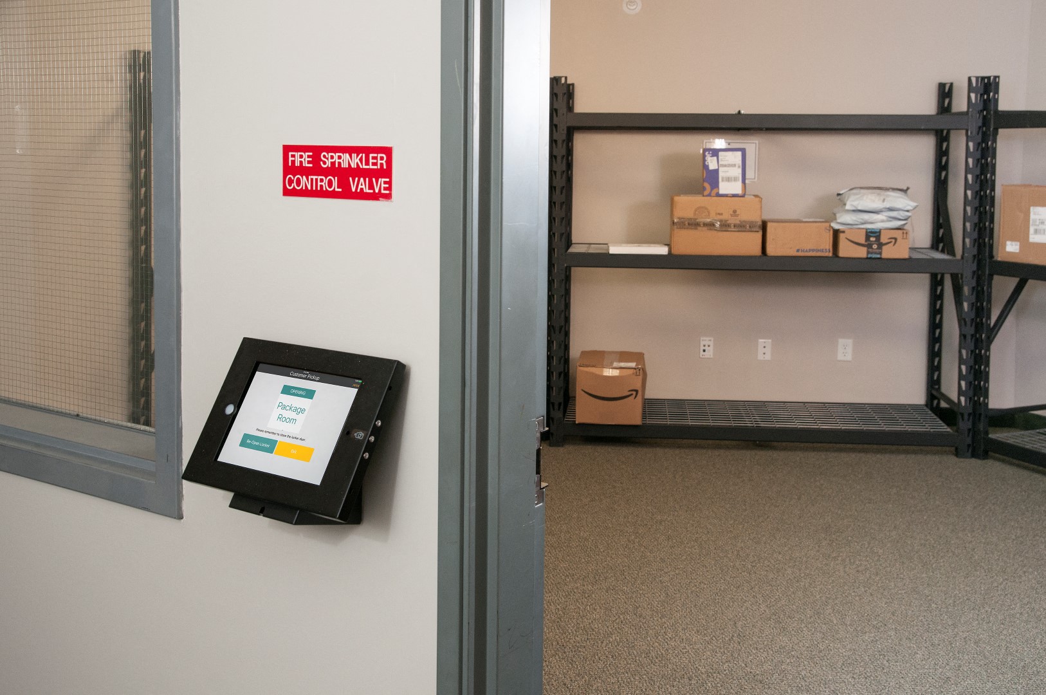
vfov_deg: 32.9
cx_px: 523
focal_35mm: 40
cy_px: 348
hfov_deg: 48.0
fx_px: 1175
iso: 400
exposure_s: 1/25
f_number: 9
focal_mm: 27
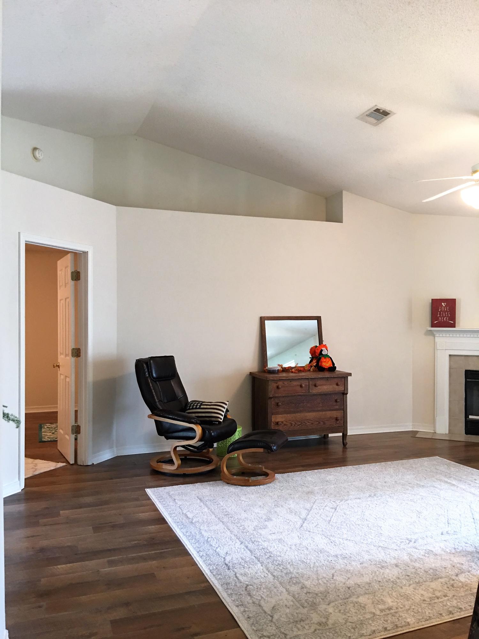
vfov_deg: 61.7
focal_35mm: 29
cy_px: 320
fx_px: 535
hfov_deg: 48.2
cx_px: 240
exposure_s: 1/15
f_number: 2.2
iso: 64
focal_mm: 4.15
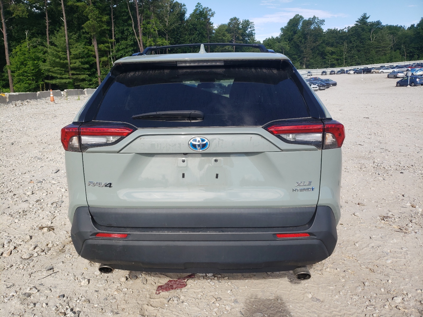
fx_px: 318
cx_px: 212
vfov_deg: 53.1
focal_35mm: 26
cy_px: 158
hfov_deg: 67.3
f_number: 1.5
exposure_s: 1/2000
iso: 50
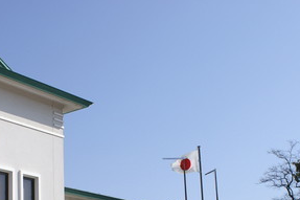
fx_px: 558
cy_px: 202
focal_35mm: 67
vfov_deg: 19.7
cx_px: 91
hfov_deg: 29.8
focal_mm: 20
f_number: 10
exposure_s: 1/320
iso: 100
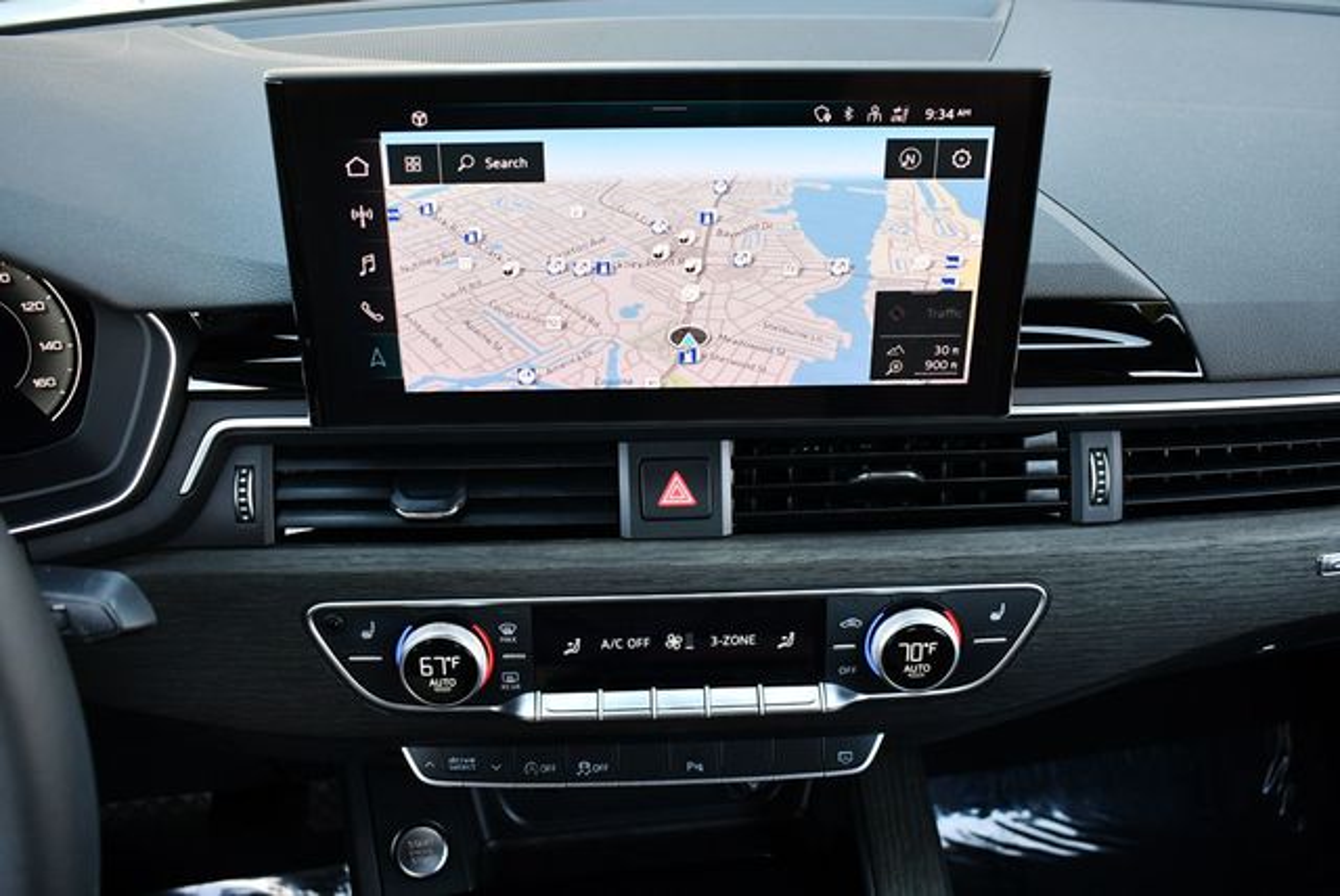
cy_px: 448
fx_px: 1341
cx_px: 670
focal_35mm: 36
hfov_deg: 53.1
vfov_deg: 36.9
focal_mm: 18
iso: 800
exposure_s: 1/200
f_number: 3.5
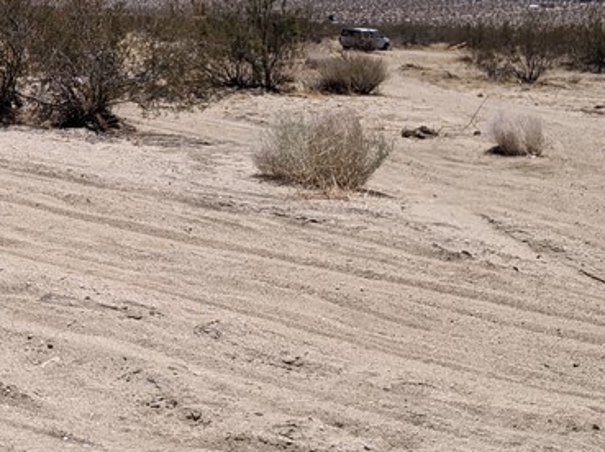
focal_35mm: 75
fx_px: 1310
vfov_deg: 18.9
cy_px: -38
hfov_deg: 23.2
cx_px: -172
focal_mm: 4.44
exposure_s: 1/5882
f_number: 1.8
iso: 80
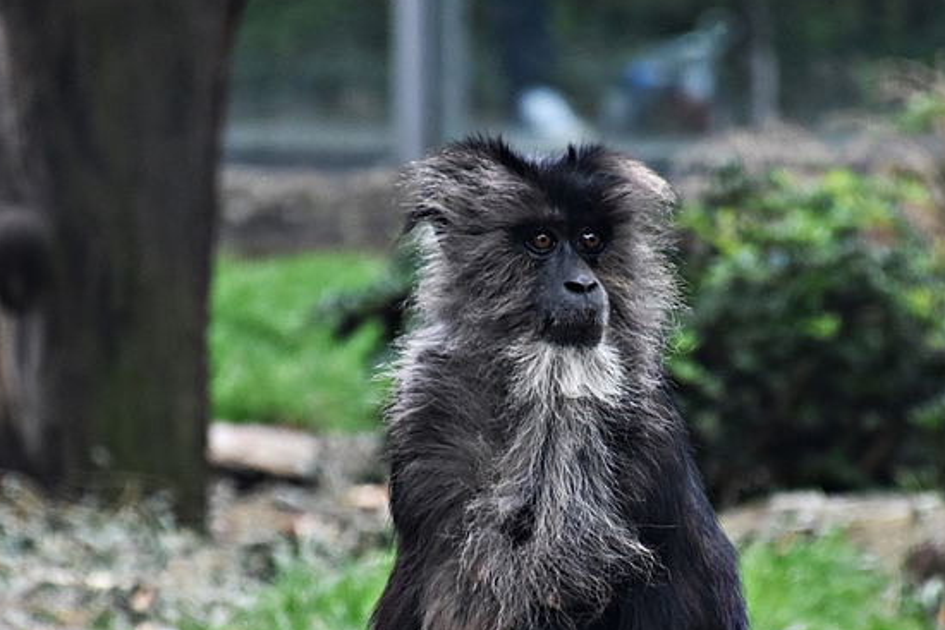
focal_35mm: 391
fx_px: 10266
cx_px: 550
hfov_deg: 5.3
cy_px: 442
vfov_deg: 3.5
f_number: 5.6
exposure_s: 1/125
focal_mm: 140
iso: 800
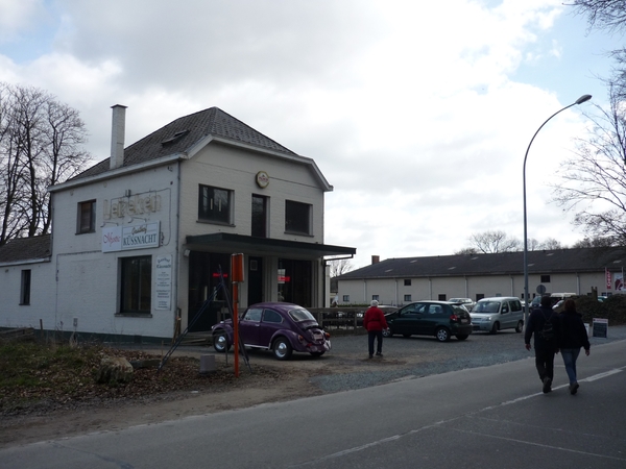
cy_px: 234
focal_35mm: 33
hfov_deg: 55.4
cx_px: 313
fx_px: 597
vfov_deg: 42.9
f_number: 2.8
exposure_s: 1/1000
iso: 100
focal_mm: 5.5
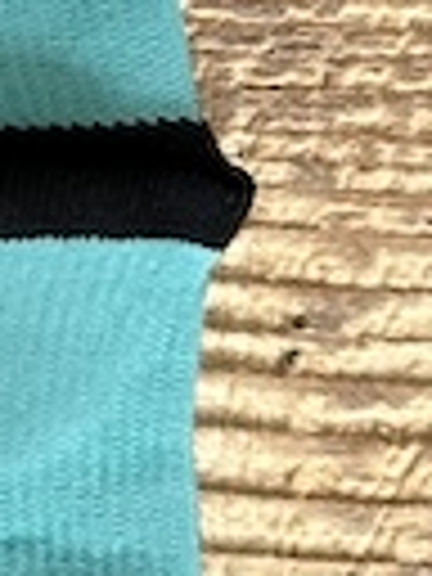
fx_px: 4992
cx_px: -914
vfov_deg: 6.4
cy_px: -513
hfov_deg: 4.7
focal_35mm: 300
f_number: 1.78
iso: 80
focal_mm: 6.86
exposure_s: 1/84
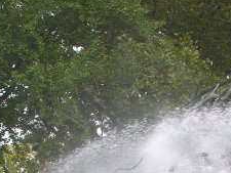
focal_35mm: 137
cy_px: 332
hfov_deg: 14.2
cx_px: 214
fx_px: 915
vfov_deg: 10.1
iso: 50
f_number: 5
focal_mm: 8.9
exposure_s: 1/128
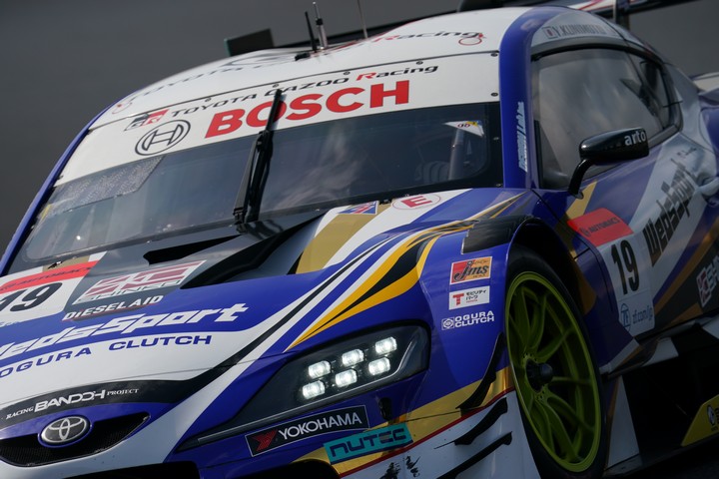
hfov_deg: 3.5
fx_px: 11863
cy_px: 240
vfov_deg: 2.3
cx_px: 360
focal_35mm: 594
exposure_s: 1/800
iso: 200
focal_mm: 594
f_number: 10
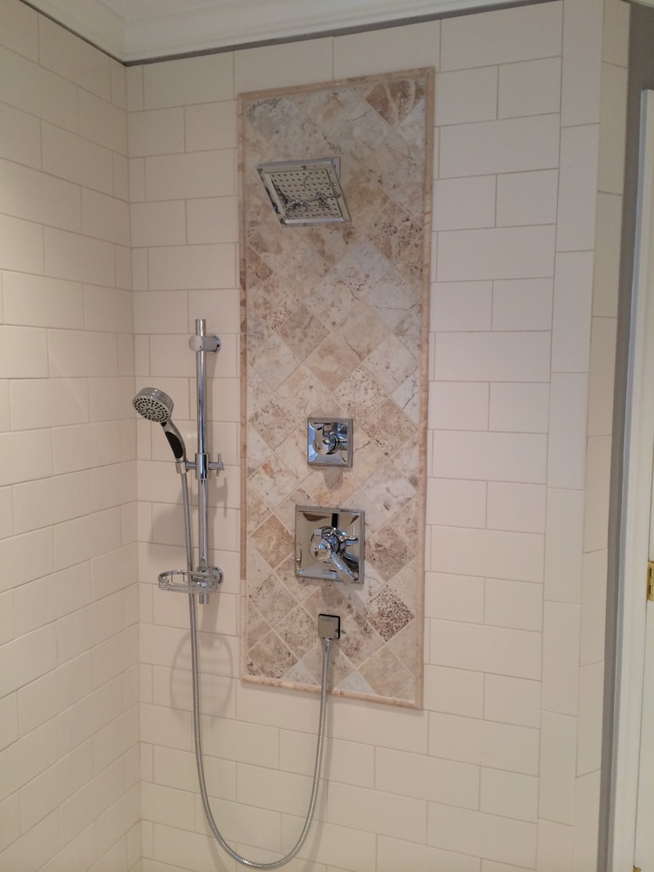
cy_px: 436
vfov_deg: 60.0
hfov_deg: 46.8
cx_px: 327
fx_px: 756
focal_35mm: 30
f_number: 2.2
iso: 80
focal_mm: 4.12
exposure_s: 1/30
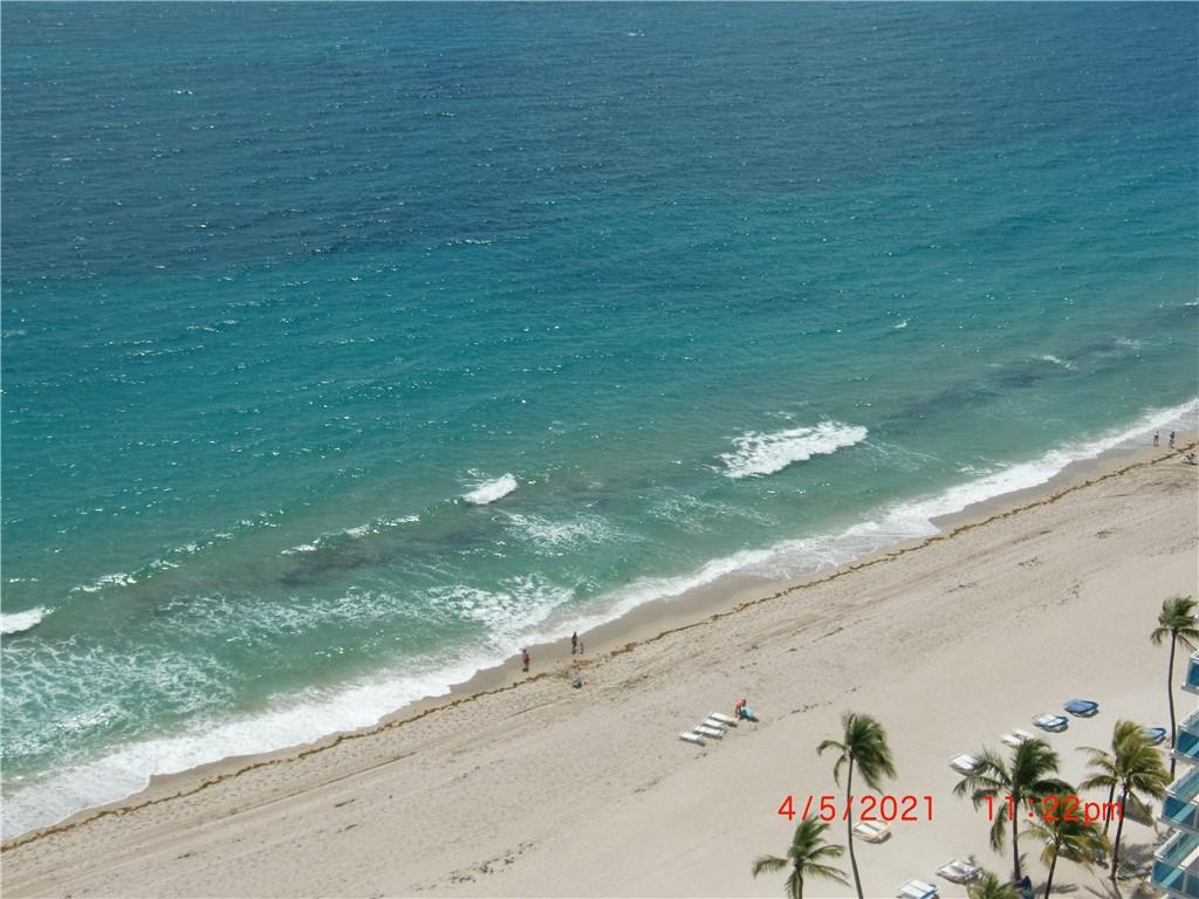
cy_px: 450
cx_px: 600
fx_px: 1628
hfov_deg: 40.4
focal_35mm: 47
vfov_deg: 30.9
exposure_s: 1/250
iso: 64
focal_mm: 8.4
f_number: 9.3
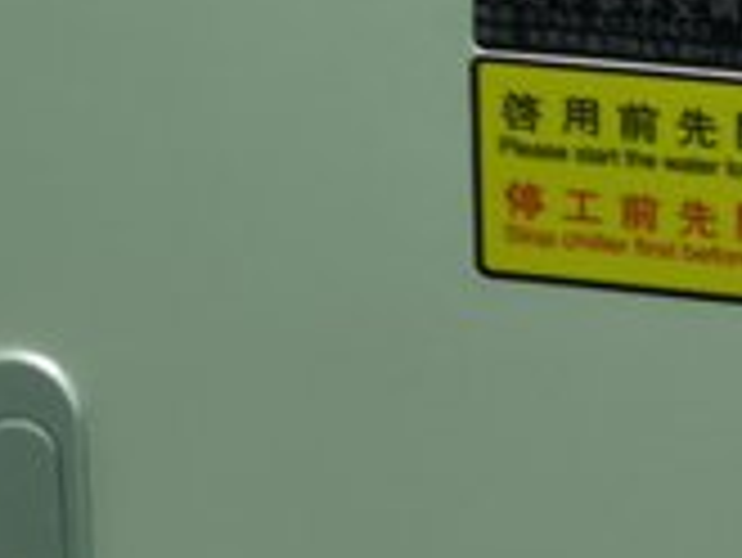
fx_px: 3153
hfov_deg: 12.8
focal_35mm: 147
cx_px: 1043
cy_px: -385
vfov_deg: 9.7
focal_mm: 6.71
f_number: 1.9
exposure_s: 1/50
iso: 125
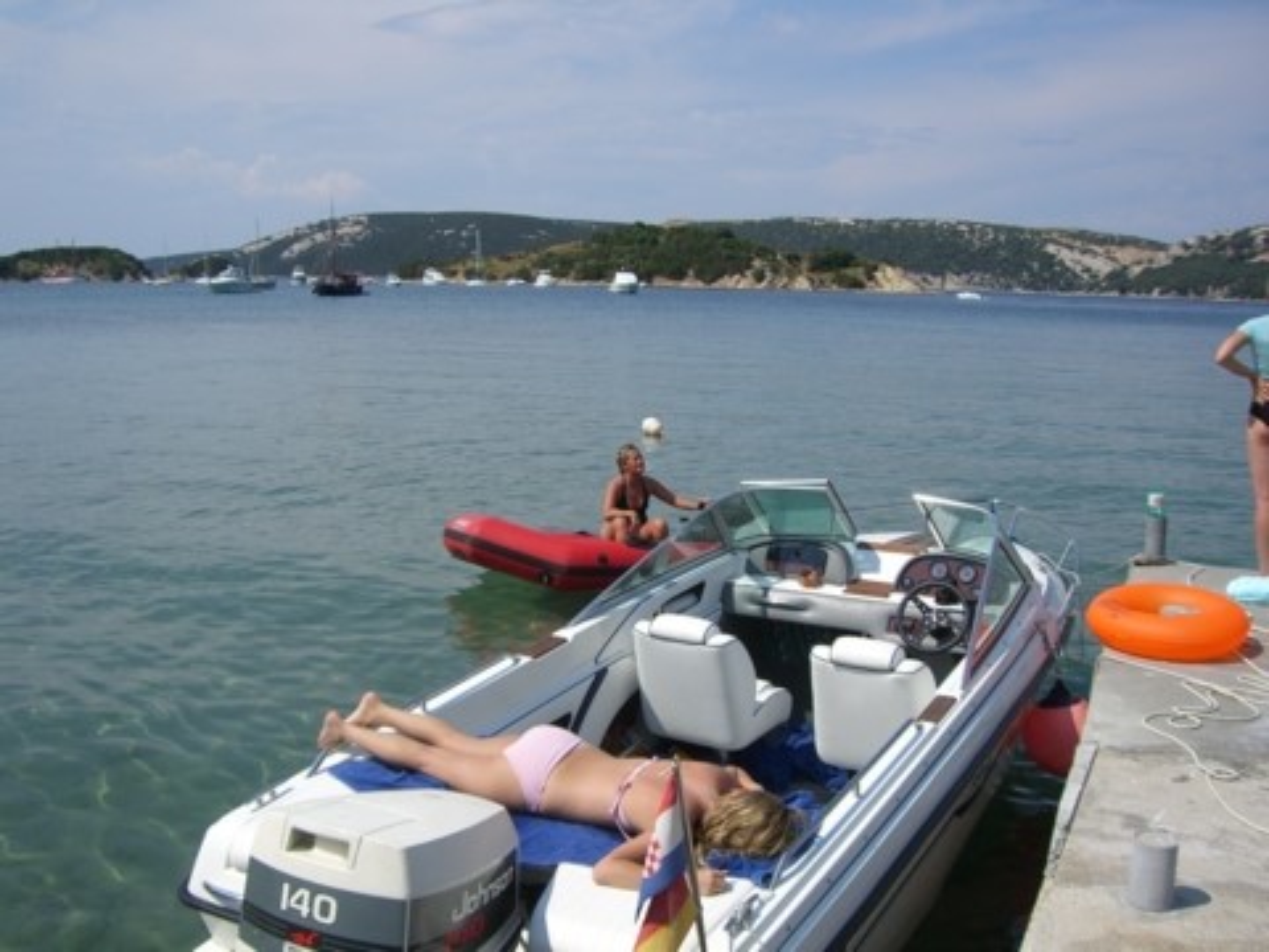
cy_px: 476
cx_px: 634
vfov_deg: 37.7
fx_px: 1393
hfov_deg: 49.0
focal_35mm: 38
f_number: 4.3
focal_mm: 6.2
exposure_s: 1/1000
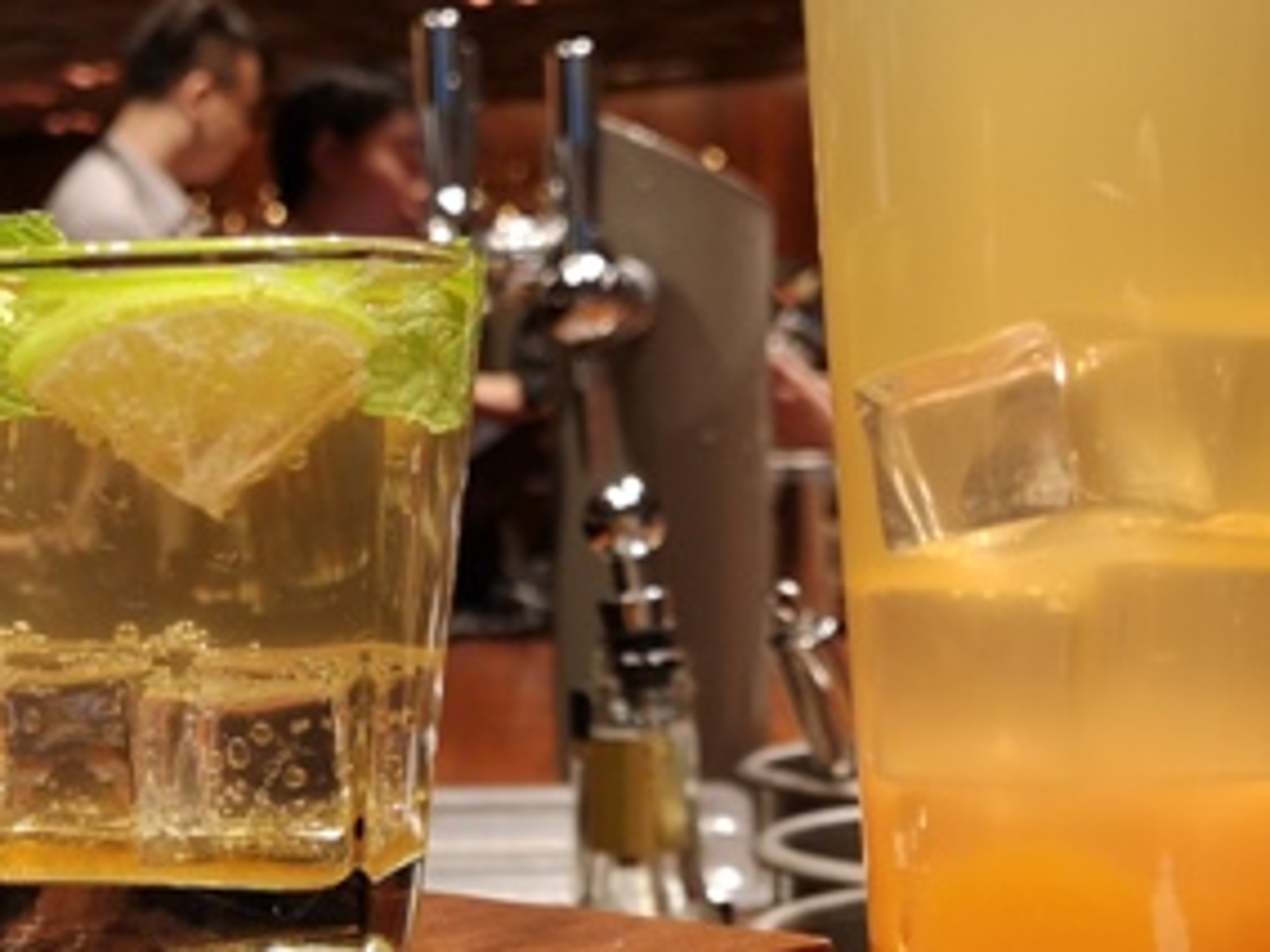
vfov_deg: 19.2
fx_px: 2788
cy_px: 769
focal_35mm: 76
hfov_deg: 24.9
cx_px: 125
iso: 100
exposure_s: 1/50
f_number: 1.8
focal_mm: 3.95
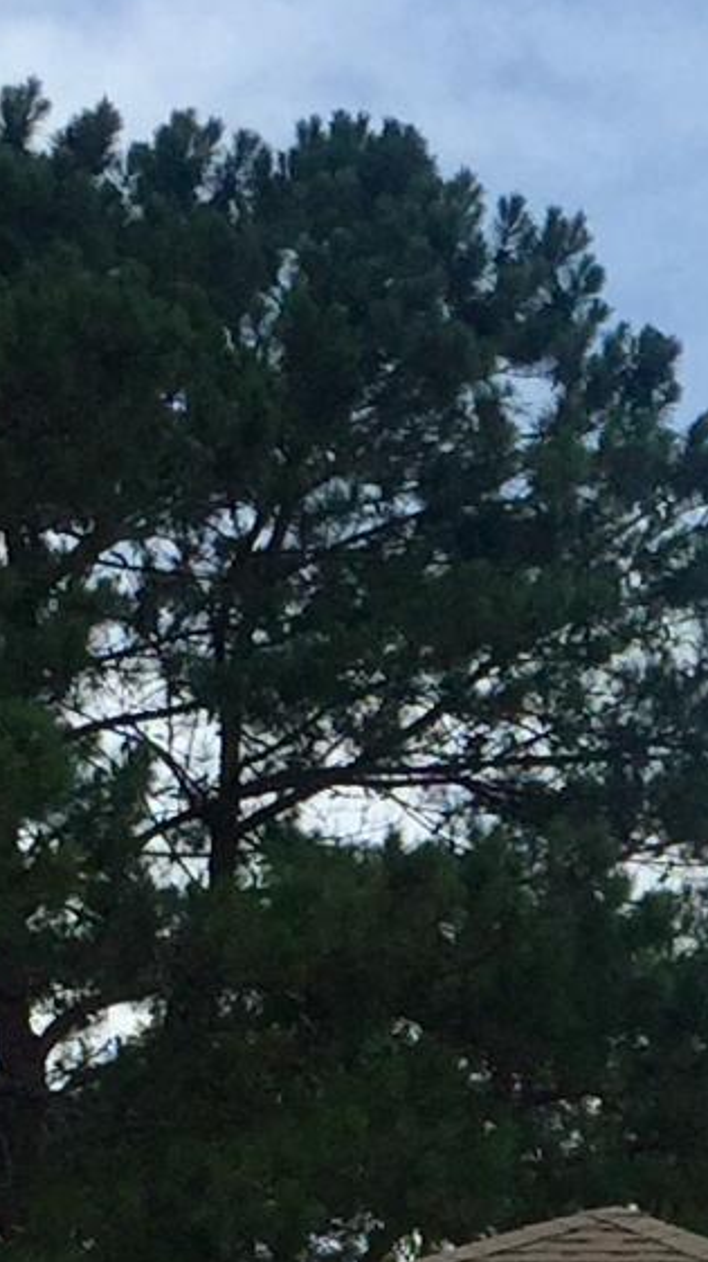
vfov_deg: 12.4
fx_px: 5648
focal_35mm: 169
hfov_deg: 6.9
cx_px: 1405
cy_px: 1606
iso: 32
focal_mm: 4.15
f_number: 2.2
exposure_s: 1/3597
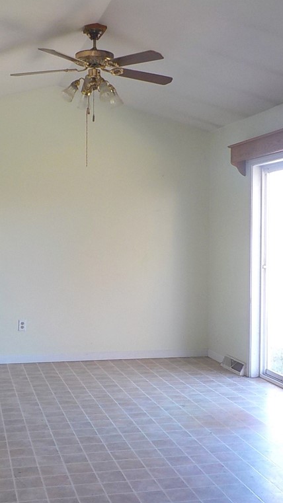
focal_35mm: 44
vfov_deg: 46.4
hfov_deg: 27.0
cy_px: 250
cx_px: 95
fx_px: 587
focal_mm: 4.1
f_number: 3.3
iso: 125
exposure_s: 1/50
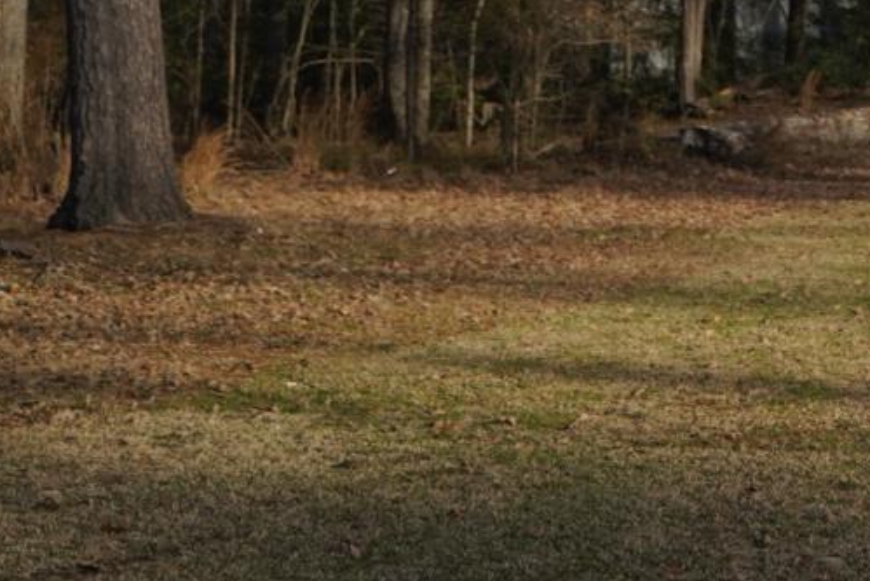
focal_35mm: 94
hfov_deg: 18.7
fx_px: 2272
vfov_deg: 14.5
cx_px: 1370
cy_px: 101
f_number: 2.8
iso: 800
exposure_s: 1/8000
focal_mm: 29
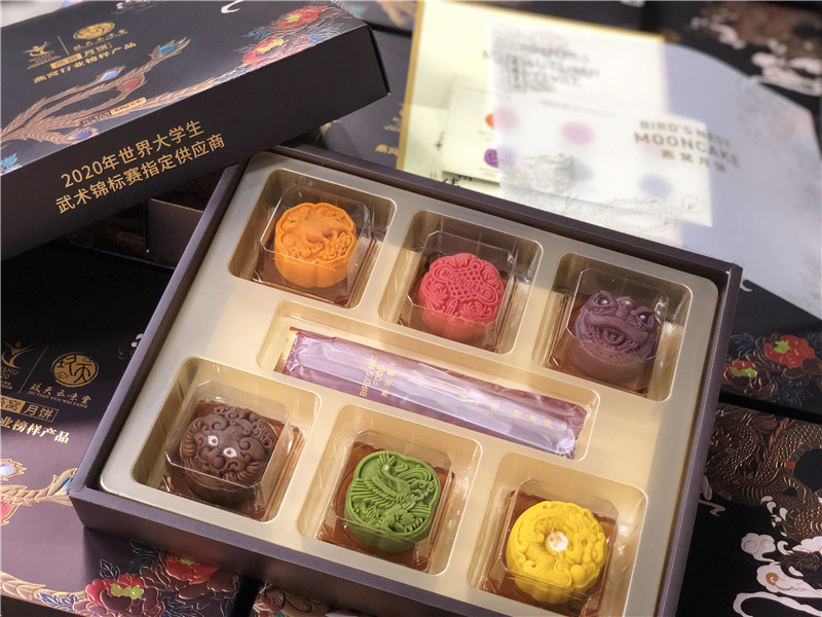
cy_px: 308
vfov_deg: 28.0
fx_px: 1235
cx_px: 411
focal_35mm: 52
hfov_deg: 36.8
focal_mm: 6
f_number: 2.4
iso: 125
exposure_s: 1/24
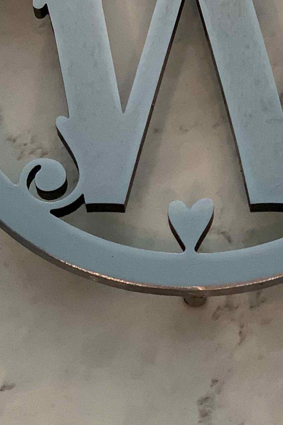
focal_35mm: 148
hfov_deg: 9.3
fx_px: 1745
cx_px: 179
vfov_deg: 13.8
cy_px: 132
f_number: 2.4
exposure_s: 1/60
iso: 125
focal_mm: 6
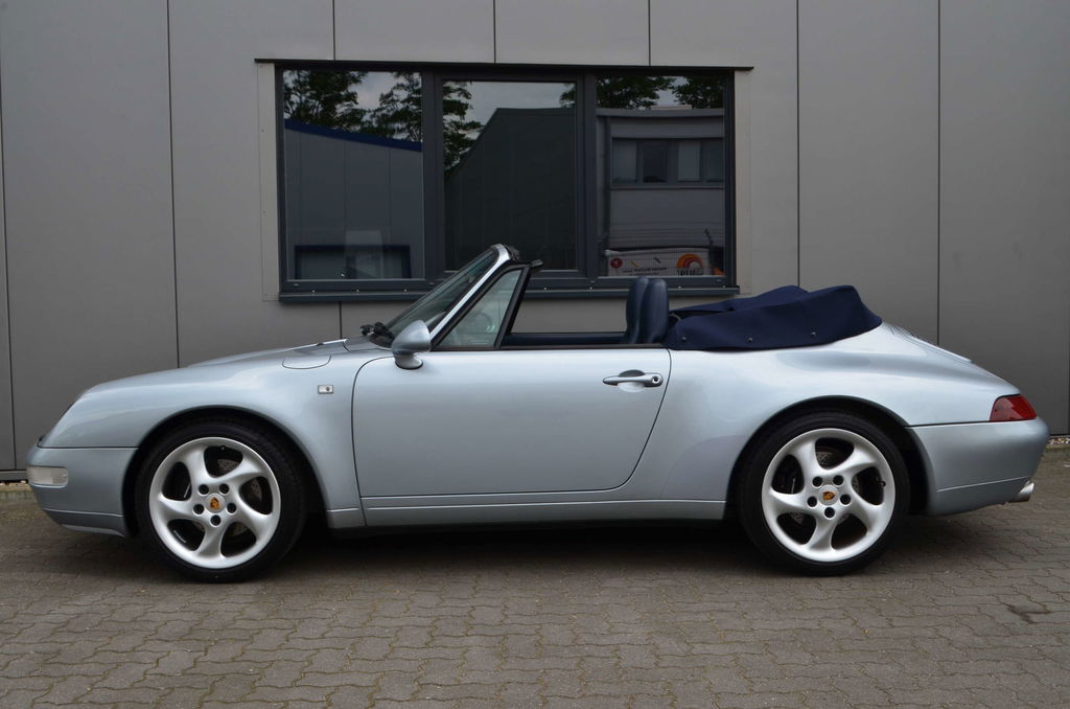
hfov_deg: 53.2
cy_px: 354
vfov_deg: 36.7
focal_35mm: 36
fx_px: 1068
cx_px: 535
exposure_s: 1/100
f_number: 11
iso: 200
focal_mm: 24
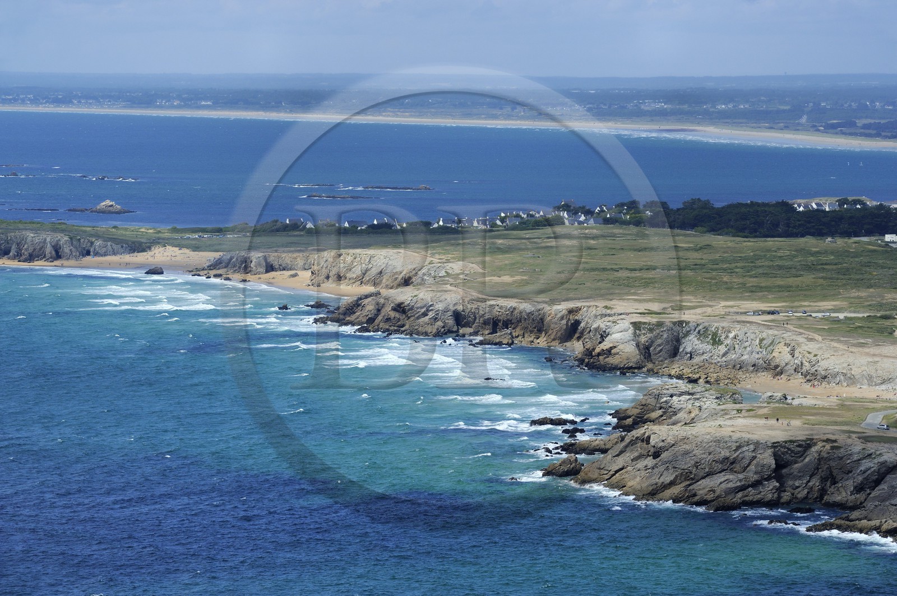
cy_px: 298
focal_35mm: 150
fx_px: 3733
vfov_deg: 9.1
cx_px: 448
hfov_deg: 13.7
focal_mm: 150
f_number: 11
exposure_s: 1/1000
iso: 400
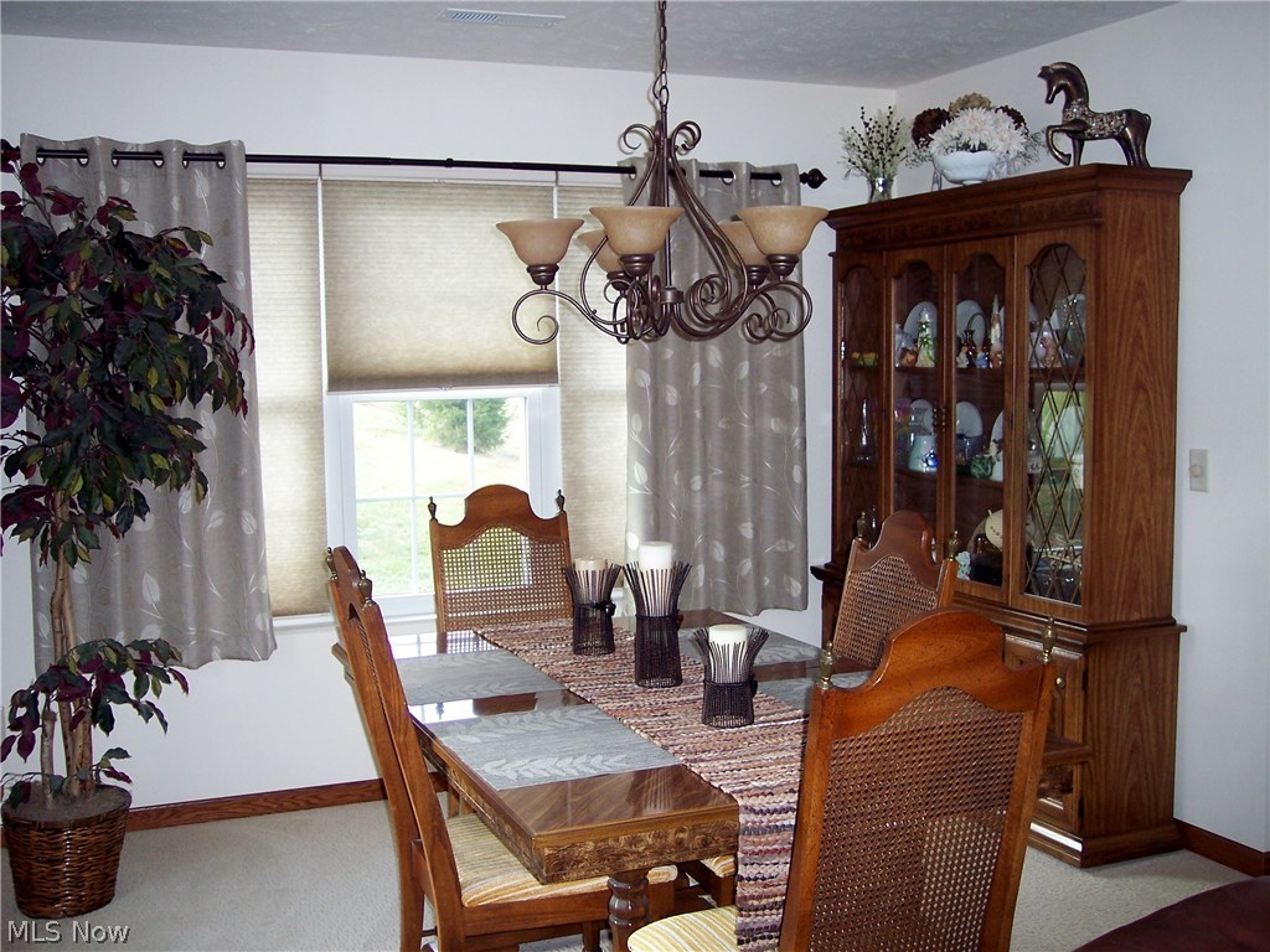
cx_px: 635
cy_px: 476
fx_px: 1431
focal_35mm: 39
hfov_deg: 47.9
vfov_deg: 36.8
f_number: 2.8
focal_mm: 8
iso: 140
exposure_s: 1/60
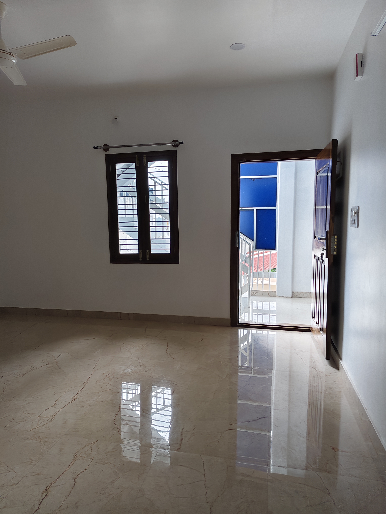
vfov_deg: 71.6
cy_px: 257
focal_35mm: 24
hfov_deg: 56.8
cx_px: 193
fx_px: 357
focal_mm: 5.56
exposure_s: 1/100
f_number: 1.88
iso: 115
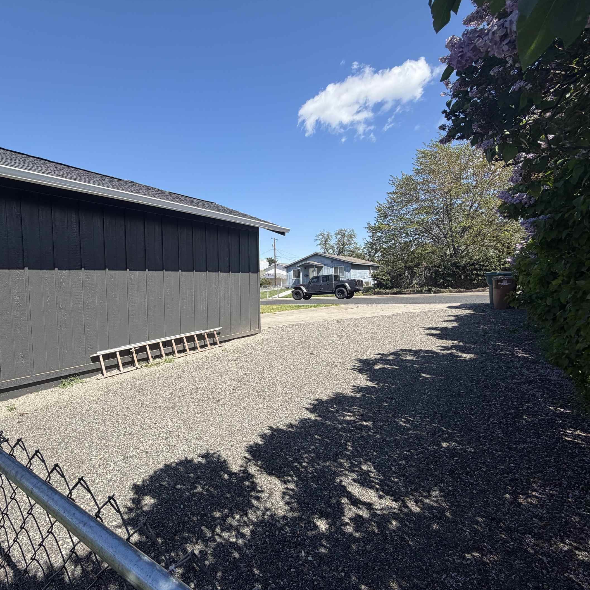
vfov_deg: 80.7
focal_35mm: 18
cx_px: 210
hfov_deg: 78.8
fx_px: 347
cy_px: 307
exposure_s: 1/770
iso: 32
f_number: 2.2
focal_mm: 2.22
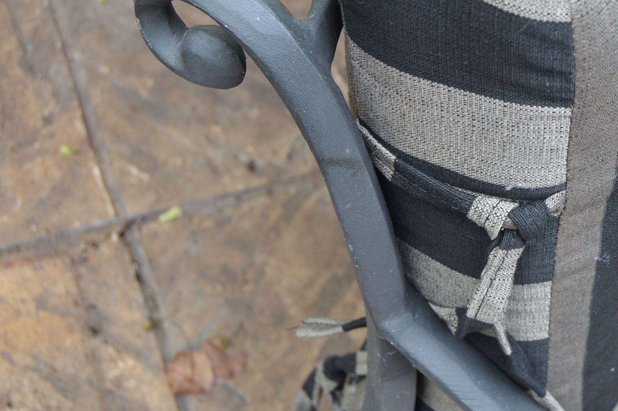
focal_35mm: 67
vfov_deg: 20.3
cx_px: 471
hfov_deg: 29.6
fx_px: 1149
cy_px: 197
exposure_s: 1/80
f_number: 4.5
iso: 400
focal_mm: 26
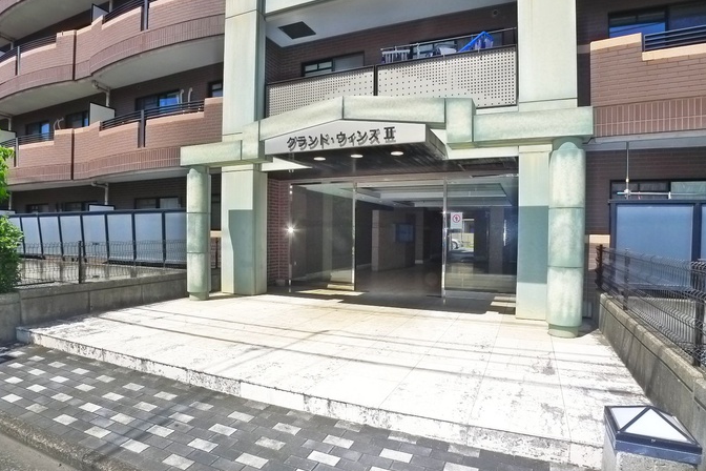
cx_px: 357
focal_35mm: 26
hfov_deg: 69.4
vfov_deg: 49.6
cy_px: 240
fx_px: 510
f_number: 4.5
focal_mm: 5.1
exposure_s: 1/1000
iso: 400
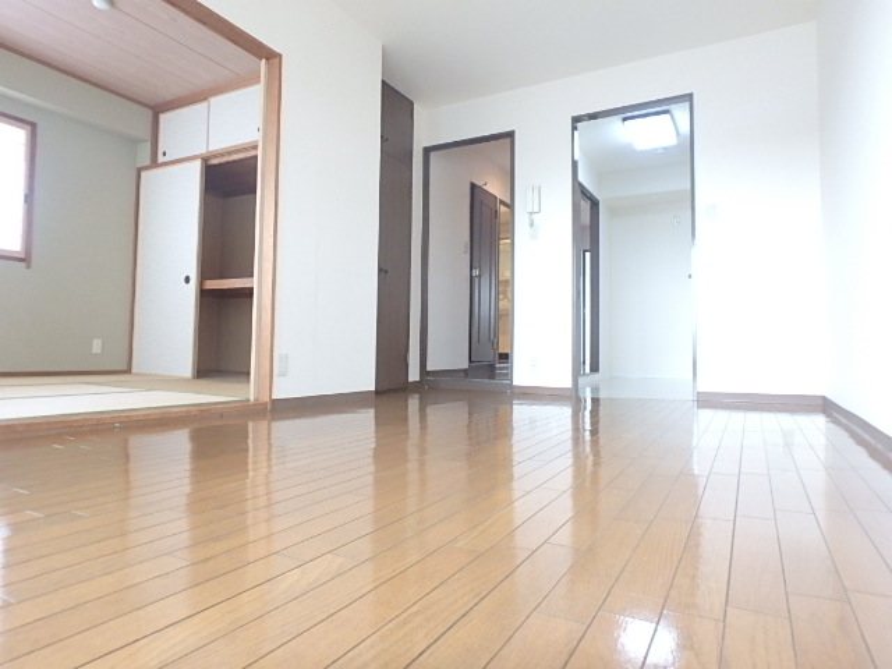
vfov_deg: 63.4
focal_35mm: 21
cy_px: 334
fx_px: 541
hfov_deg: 79.0
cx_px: 446
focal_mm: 3.7
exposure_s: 1/30
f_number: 3.5
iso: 500
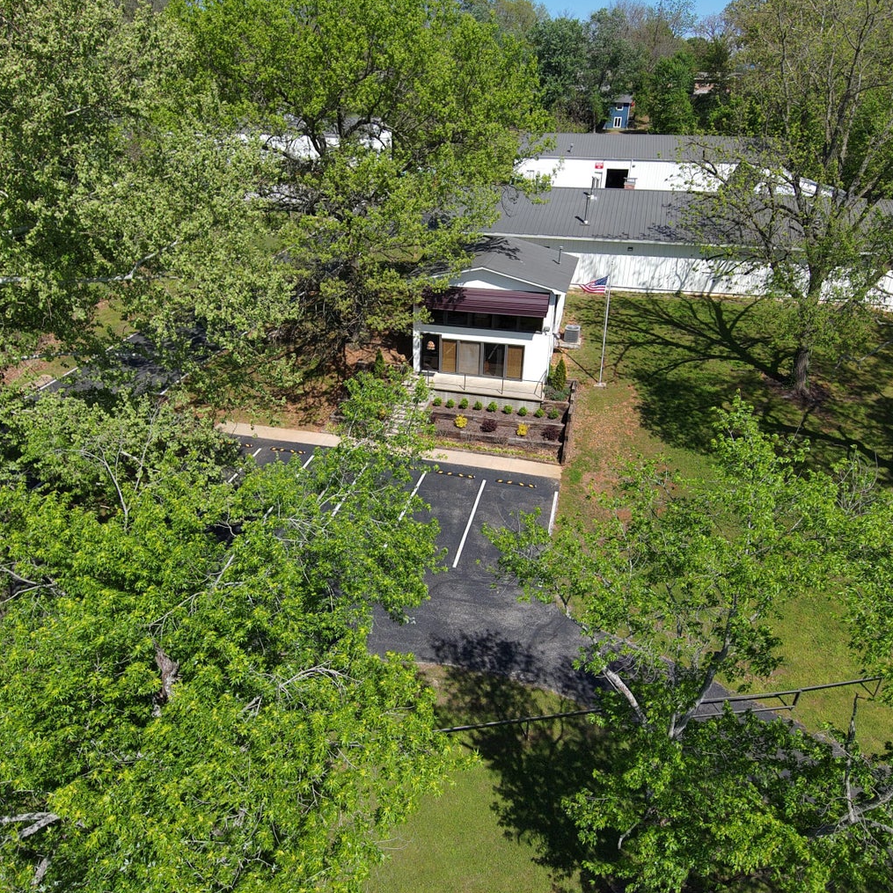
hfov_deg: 62.9
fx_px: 730
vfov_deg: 62.9
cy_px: 444
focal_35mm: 25
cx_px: 417
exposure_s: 1/1082
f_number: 2.8
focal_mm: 3.7
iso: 101
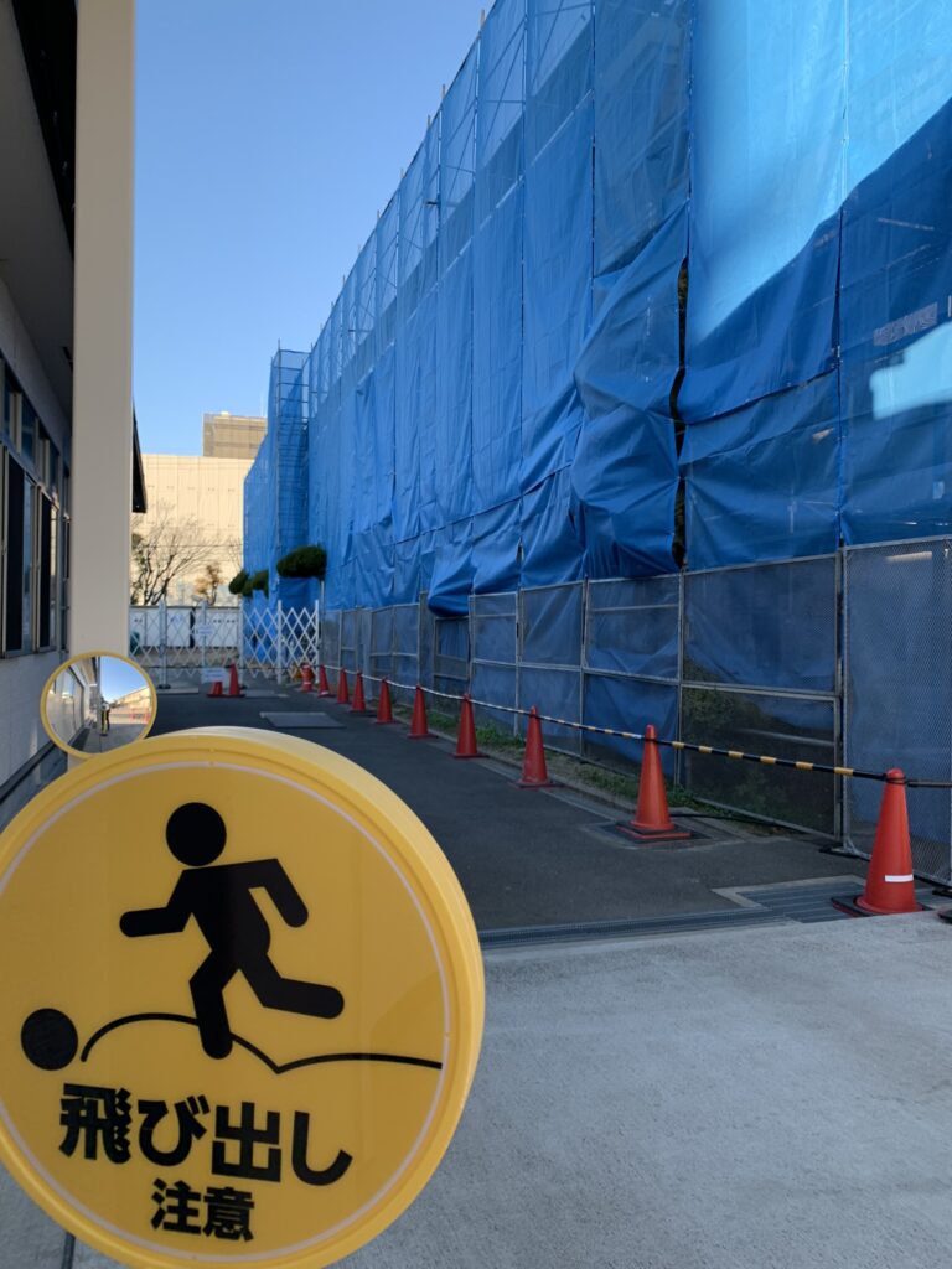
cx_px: 476
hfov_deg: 53.1
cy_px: 634
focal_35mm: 26
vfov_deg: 67.3
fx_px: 953
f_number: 1.8
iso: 25
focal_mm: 4.25
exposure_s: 1/297
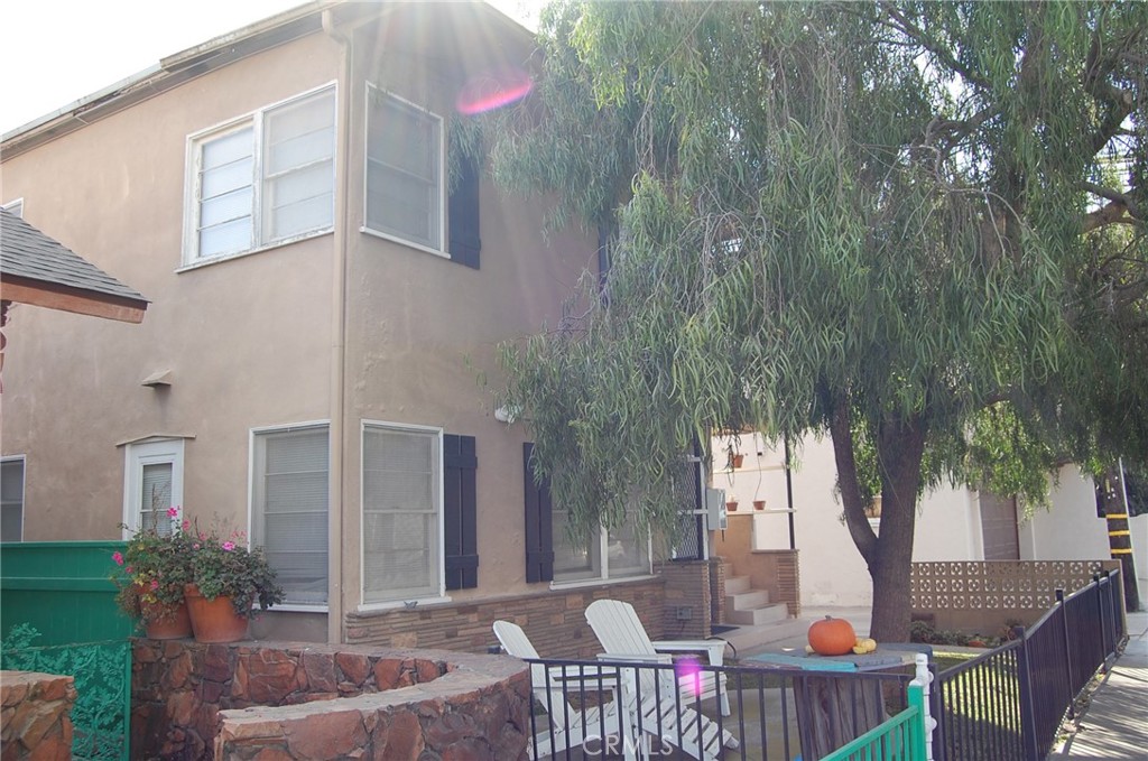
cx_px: 574
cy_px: 380
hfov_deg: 57.3
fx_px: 1051
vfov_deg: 39.8
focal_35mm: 33
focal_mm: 22
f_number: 6.3
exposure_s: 1/160
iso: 200
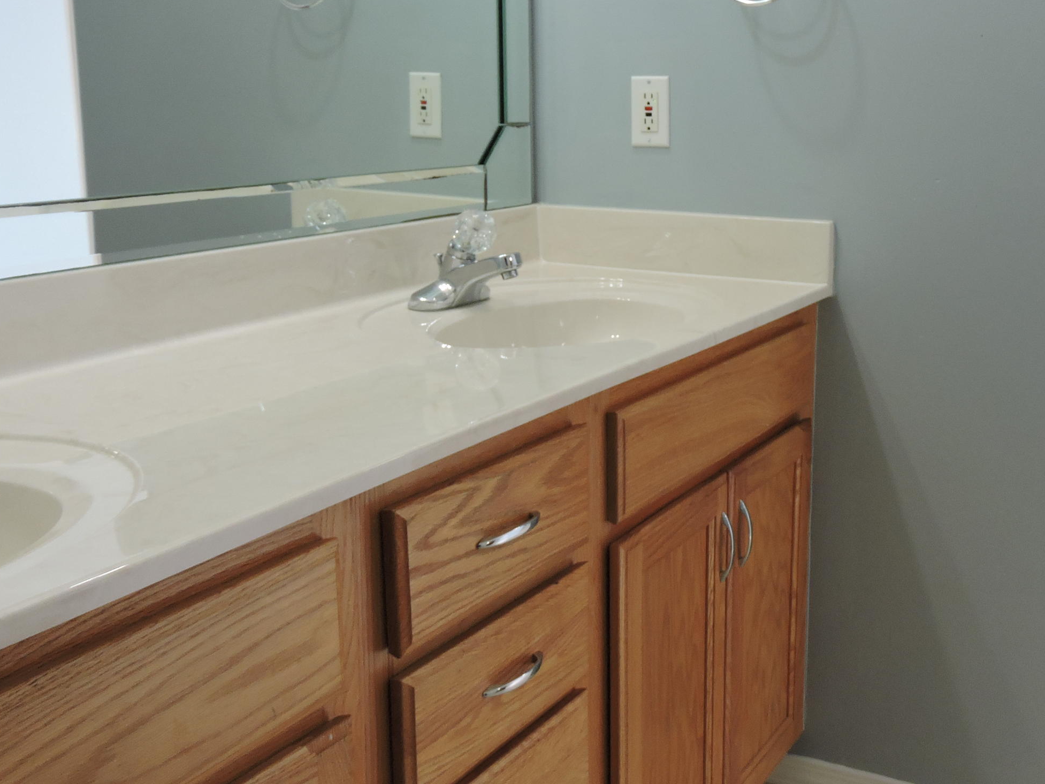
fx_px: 1298
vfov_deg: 33.5
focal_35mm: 43
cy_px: 316
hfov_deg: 42.8
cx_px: 752
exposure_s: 1/30
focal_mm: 5
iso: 200
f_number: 3.5
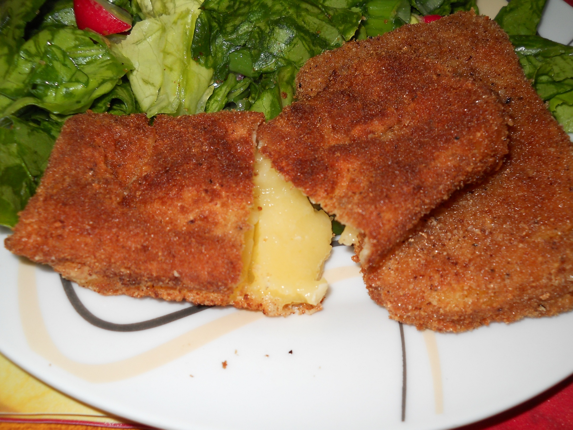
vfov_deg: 35.1
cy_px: 215
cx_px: 286
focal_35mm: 41
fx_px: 679
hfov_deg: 45.8
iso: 80
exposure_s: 1/30
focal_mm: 6.72
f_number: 5.5
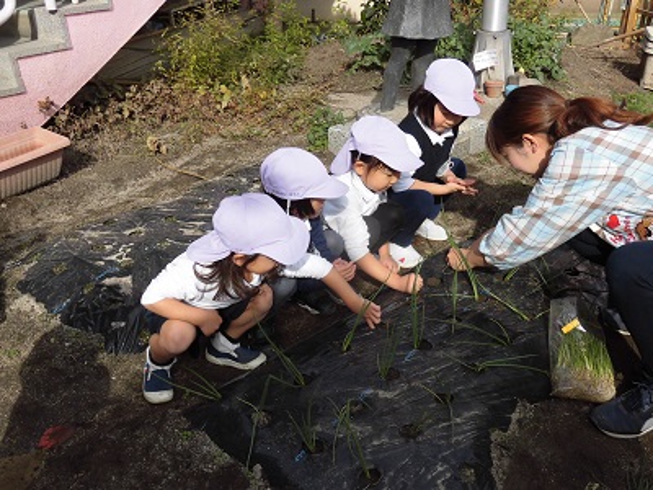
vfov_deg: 37.7
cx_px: 326
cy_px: 245
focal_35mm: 38
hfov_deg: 49.0
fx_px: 717
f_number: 3.7
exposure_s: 1/800
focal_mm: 6.77
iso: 100
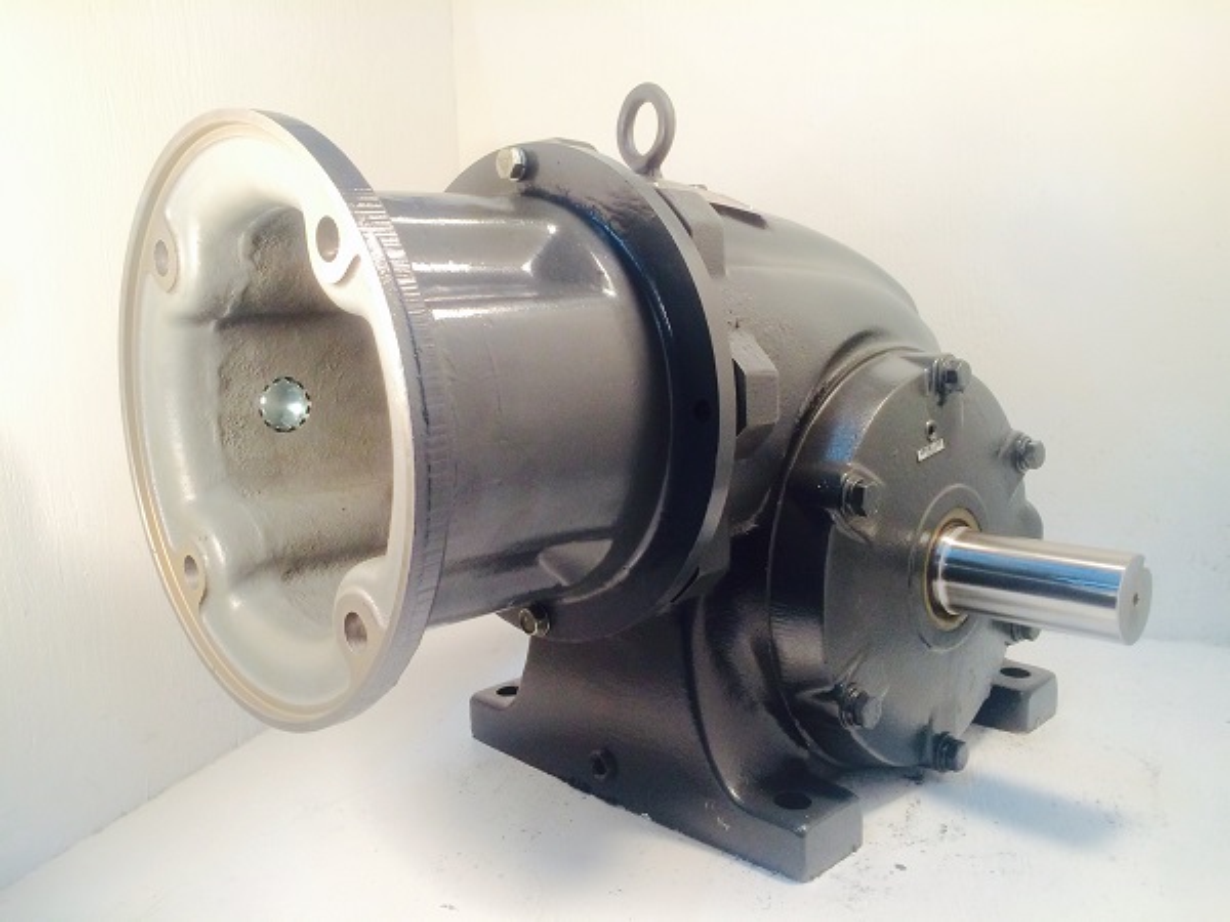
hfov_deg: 61.7
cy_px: 461
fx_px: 1030
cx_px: 615
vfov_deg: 48.2
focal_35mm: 29
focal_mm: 4.15
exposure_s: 1/30
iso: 40
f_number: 2.2
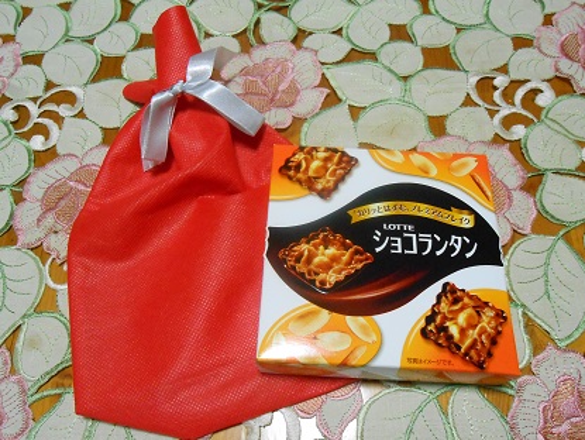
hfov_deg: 59.9
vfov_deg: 46.9
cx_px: 292
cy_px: 220
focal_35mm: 30
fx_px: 507
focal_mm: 5.3
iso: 800
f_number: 3.8
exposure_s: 1/20
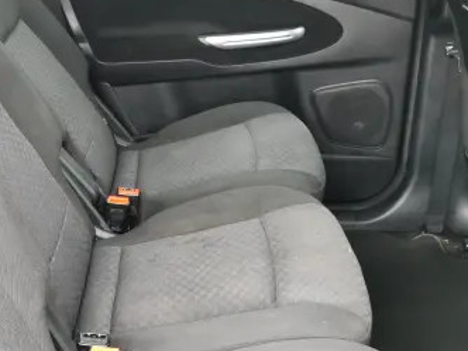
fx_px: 703
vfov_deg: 27.9
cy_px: 228
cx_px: 111
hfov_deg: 35.9
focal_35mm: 52
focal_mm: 5.56
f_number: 1.6
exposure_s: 1/50
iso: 250
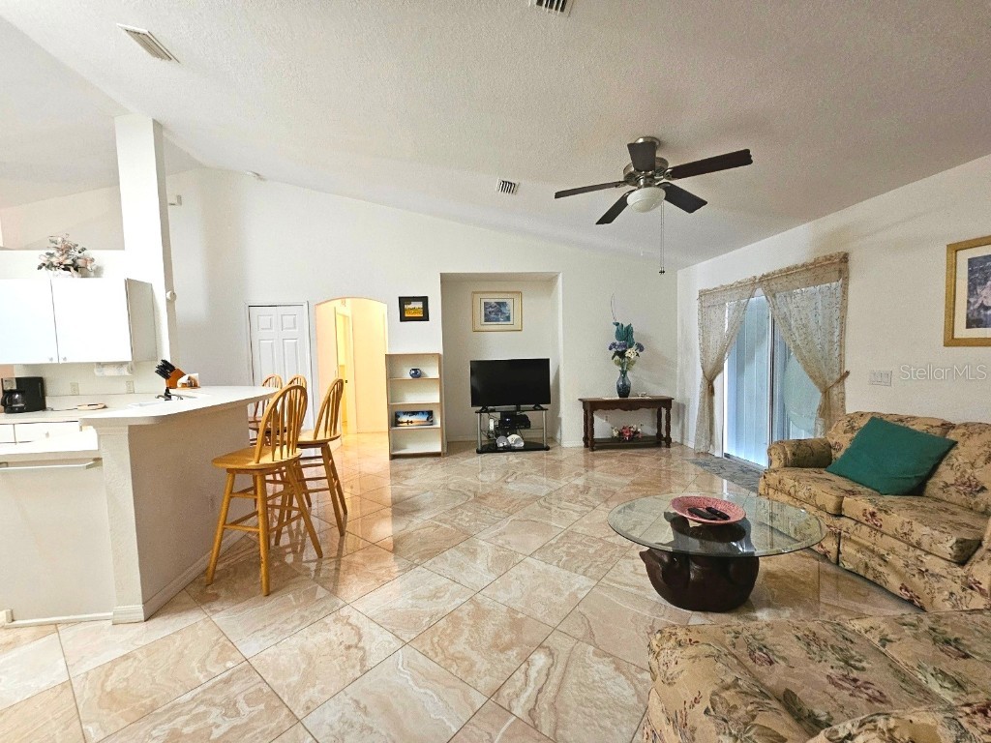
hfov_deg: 106.2
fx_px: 372
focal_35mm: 13
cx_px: 496
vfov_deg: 89.9
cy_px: 372
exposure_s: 1/30
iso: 320
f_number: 2.2
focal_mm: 2.2
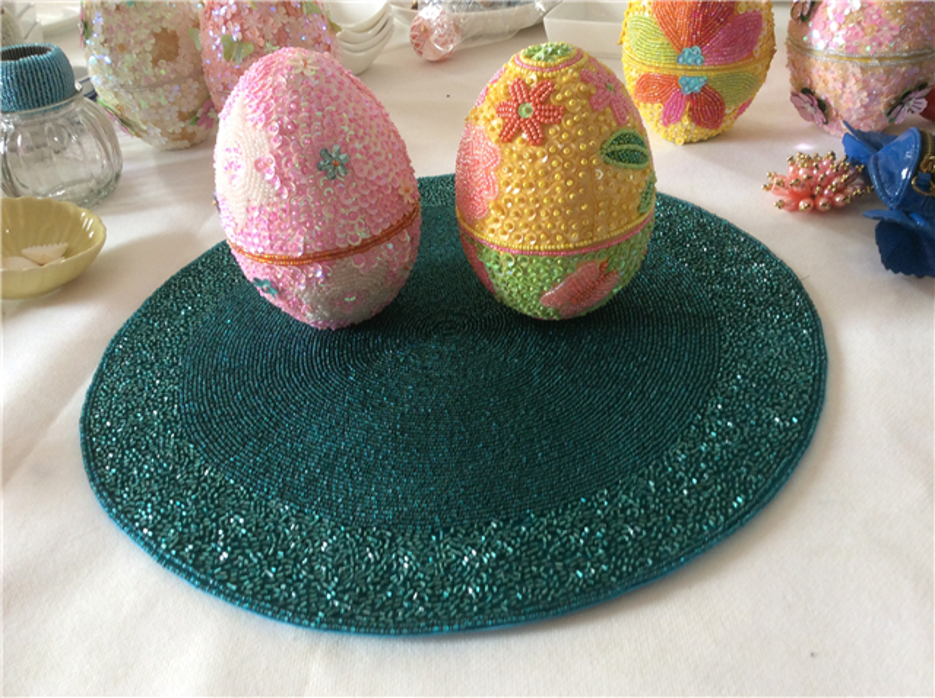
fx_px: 863
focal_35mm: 32
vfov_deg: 44.1
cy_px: 349
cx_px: 468
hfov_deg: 56.9
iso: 50
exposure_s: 1/25
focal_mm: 3.3
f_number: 2.4
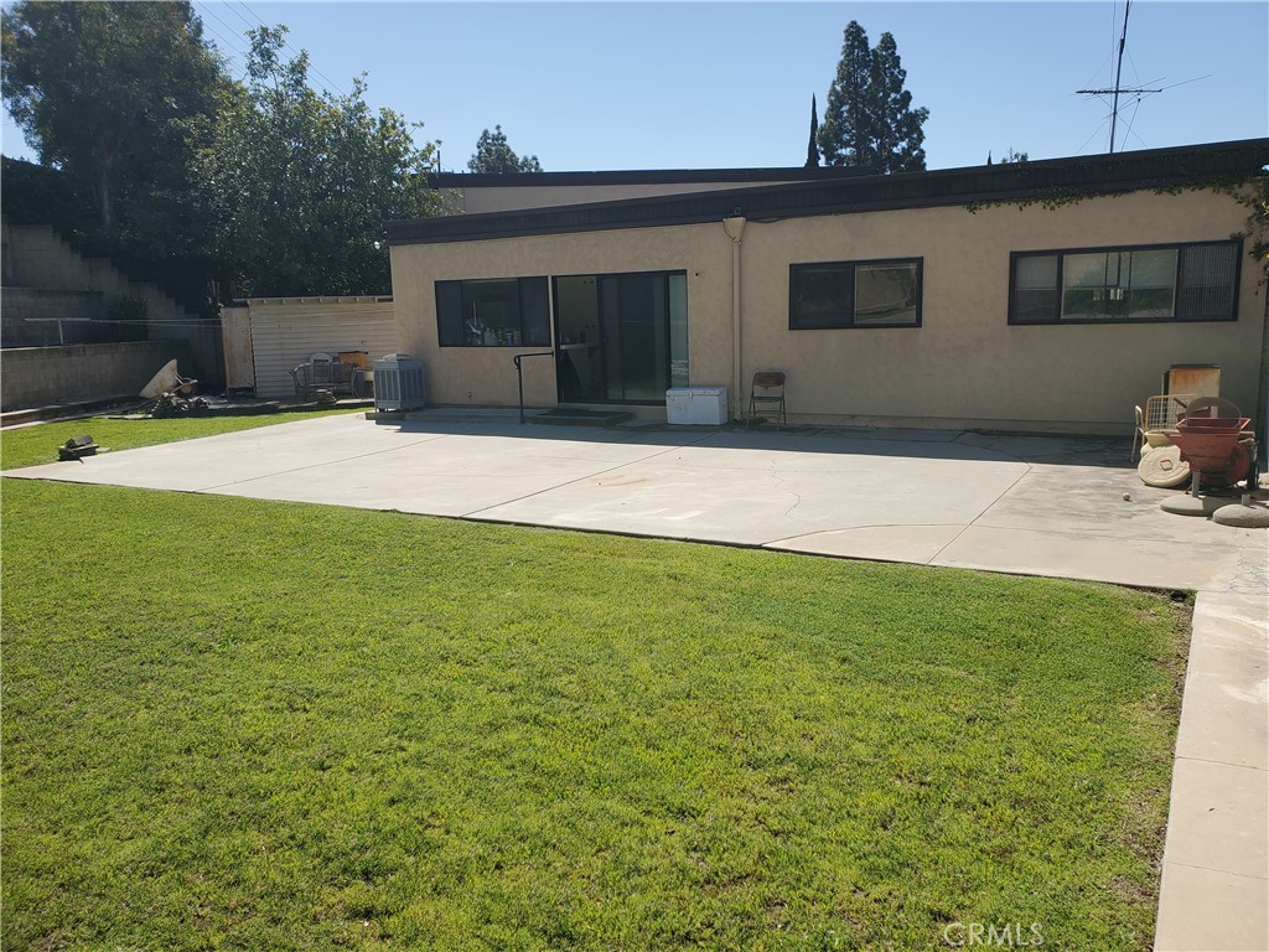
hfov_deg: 67.3
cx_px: 634
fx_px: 953
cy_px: 476
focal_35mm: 26
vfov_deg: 53.1
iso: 50
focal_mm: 4.3
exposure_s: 1/1889
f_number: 2.4
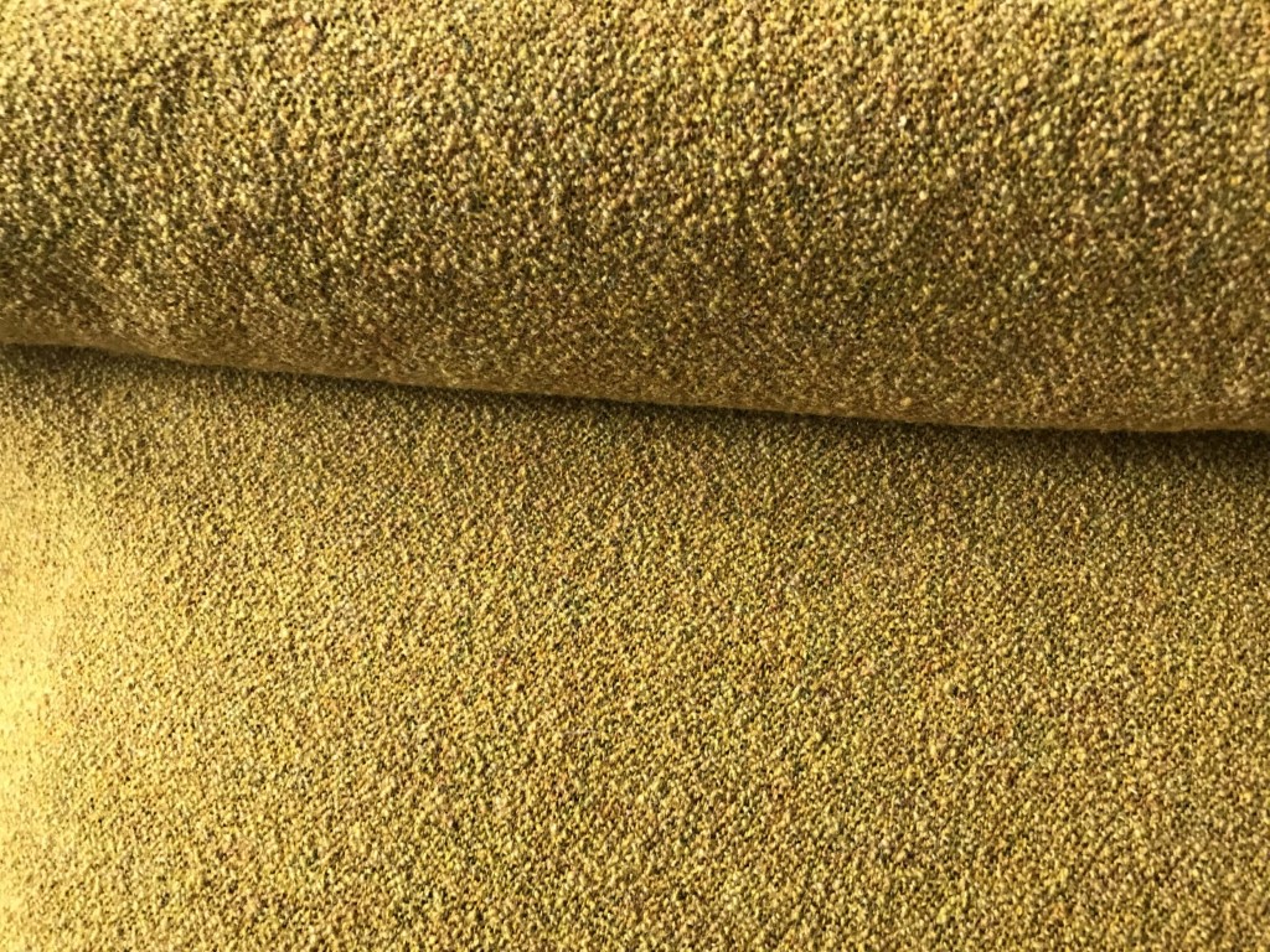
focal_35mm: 28
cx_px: 635
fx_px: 1027
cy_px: 476
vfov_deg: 49.7
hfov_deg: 63.4
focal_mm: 3.99
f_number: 1.8
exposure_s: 1/17
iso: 50
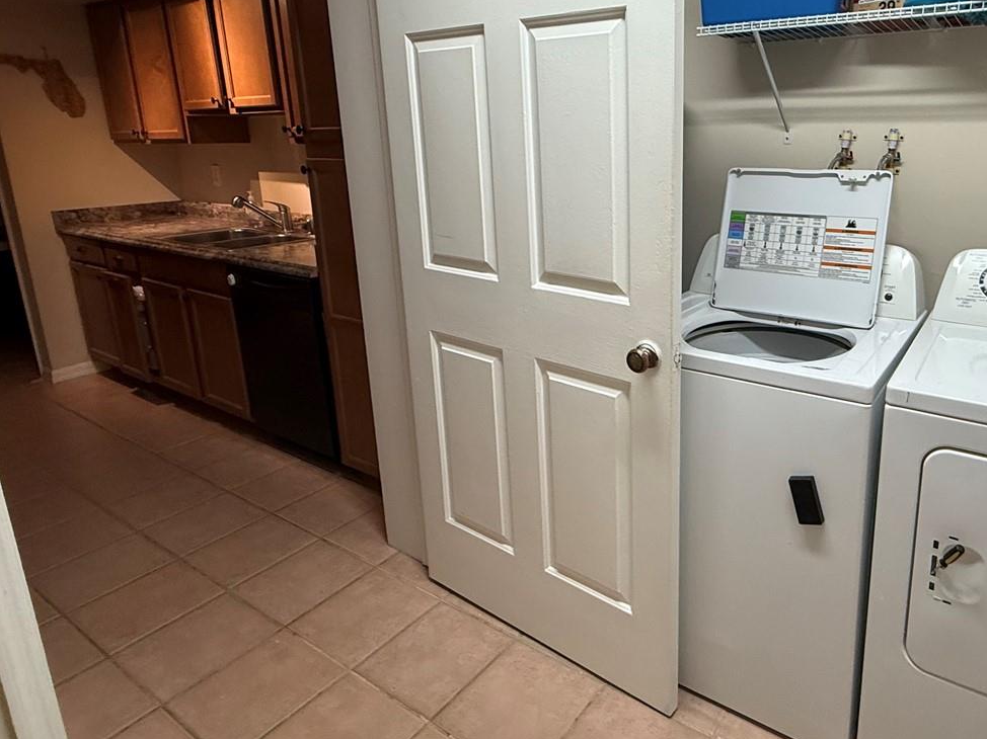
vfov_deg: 58.2
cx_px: 664
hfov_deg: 71.6
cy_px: 280
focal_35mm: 23
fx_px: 656
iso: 250
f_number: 2.2
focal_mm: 2.22
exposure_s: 1/120
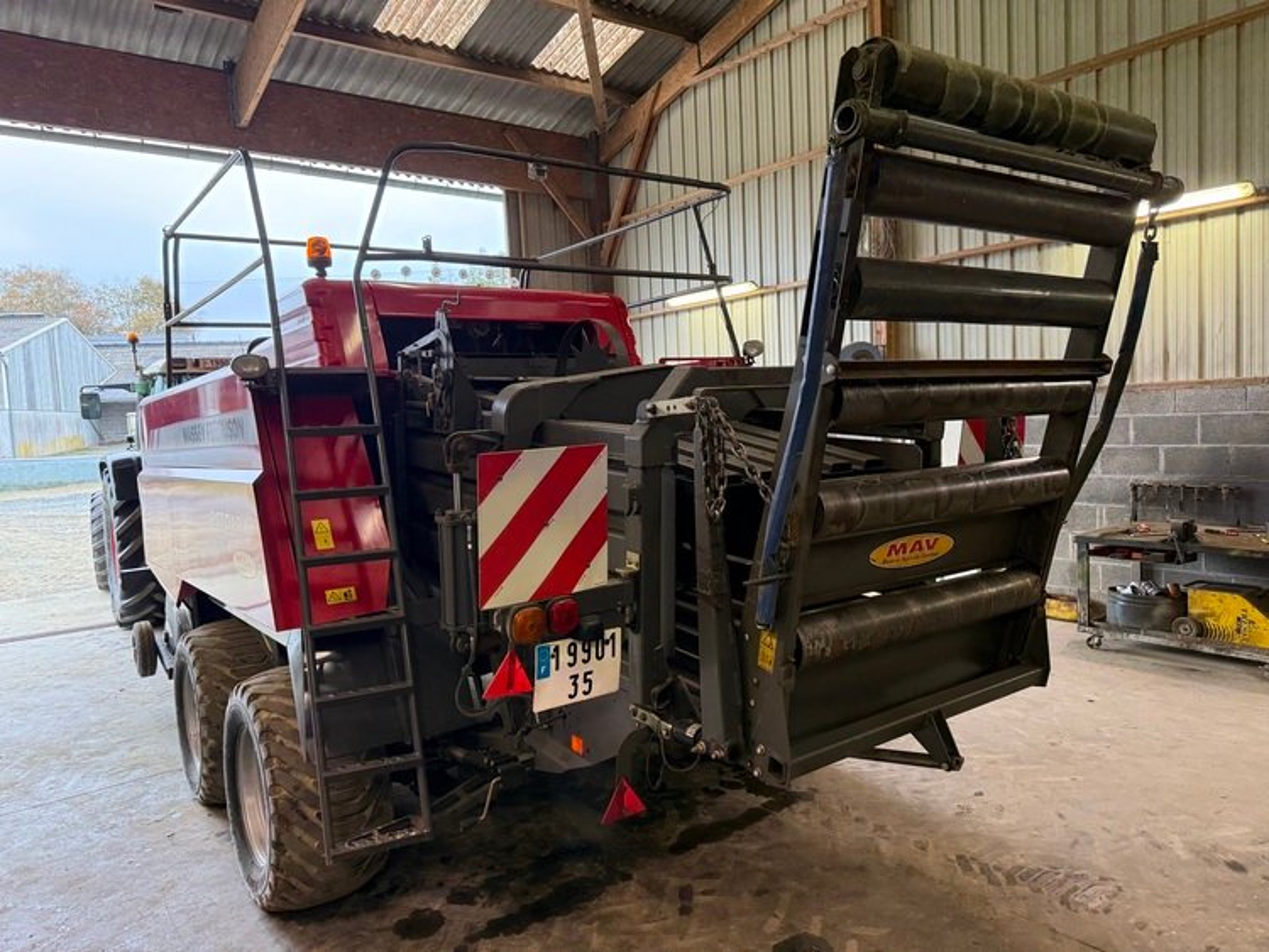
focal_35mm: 24
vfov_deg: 56.8
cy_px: 476
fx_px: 880
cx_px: 634
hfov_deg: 71.6
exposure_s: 1/100
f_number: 1.78
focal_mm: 6.76
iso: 250
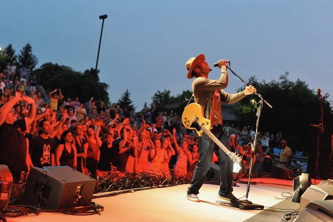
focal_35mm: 50
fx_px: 462
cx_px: 166
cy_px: 111
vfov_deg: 27.0
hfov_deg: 39.6
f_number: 3.5
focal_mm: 50
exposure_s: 1/80
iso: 2500
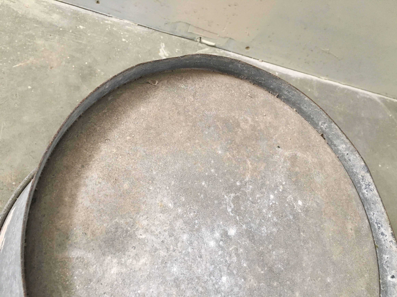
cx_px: 198
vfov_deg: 48.2
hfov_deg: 61.7
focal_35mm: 29
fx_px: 333
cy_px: 148
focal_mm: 4.15
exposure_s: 1/33
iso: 160
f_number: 2.2
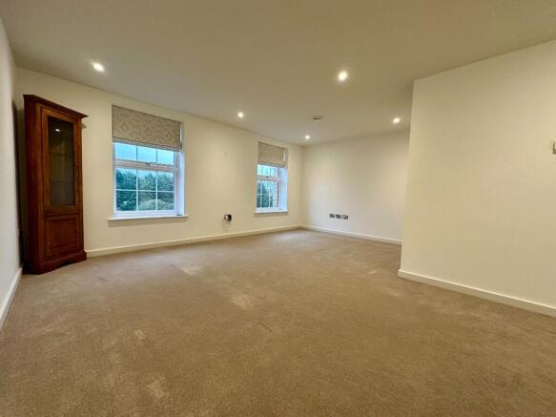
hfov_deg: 102.1
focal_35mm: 14
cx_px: 278
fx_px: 225
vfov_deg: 85.7
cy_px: 208
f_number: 2.2
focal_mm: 2.22
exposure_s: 1/100
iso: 320
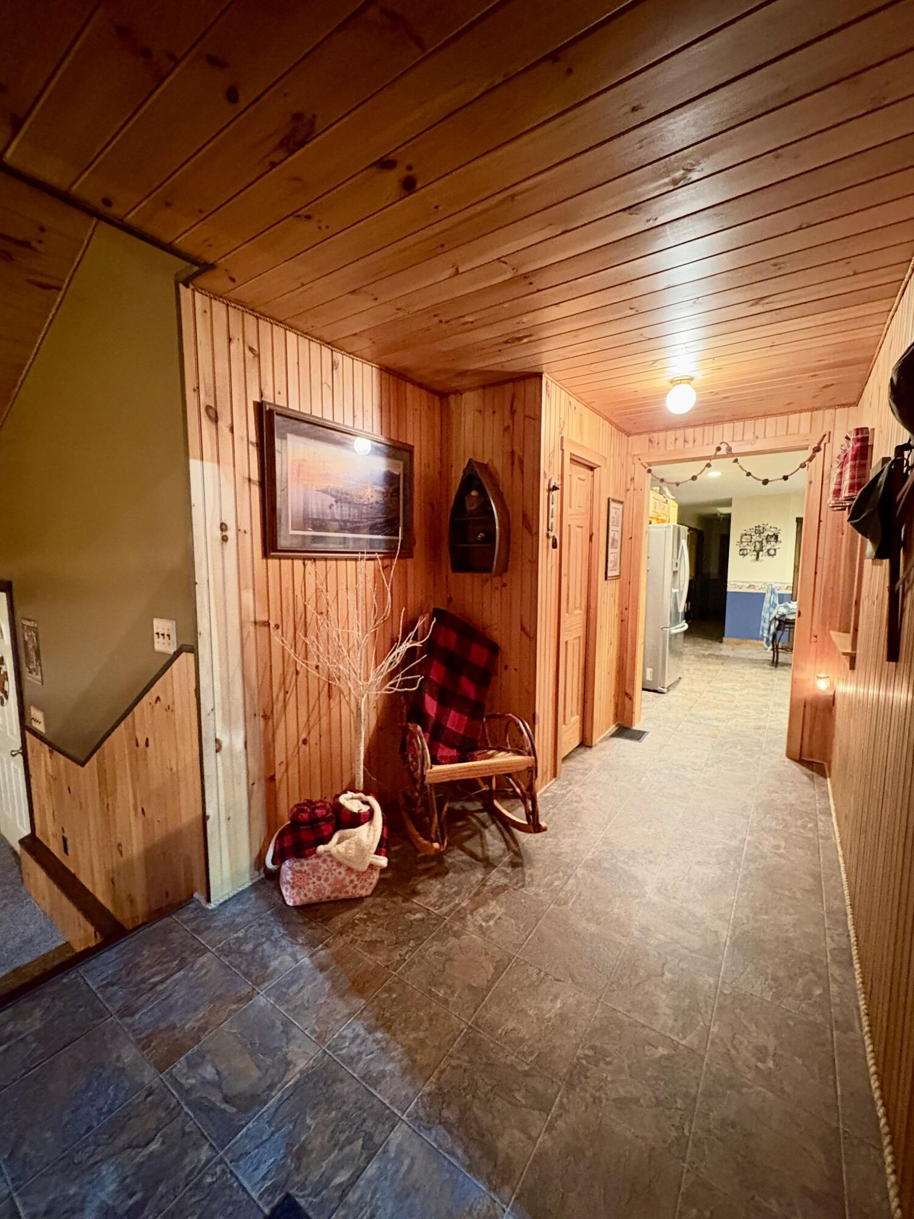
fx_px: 493
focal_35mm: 14
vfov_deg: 102.1
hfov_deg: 85.7
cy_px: 610
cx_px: 457
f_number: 2.2
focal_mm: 2.22
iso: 1600
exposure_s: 1/24
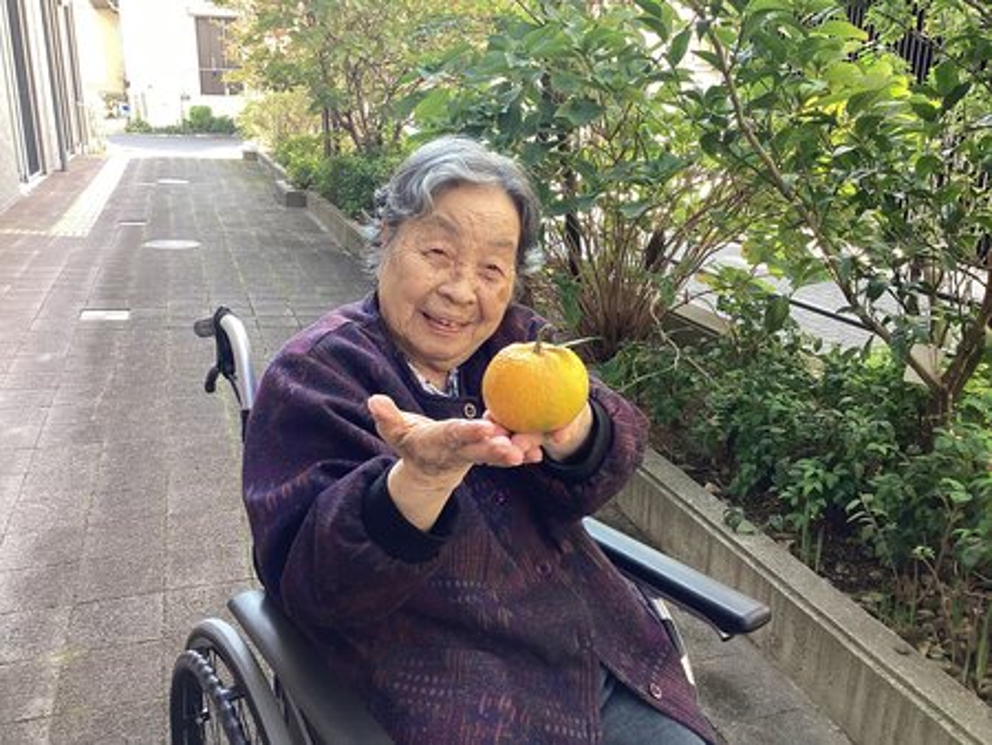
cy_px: 372
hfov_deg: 58.3
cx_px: 496
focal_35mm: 31
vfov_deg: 45.5
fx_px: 889
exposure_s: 1/60
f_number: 2.4
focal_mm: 3.3
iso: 50
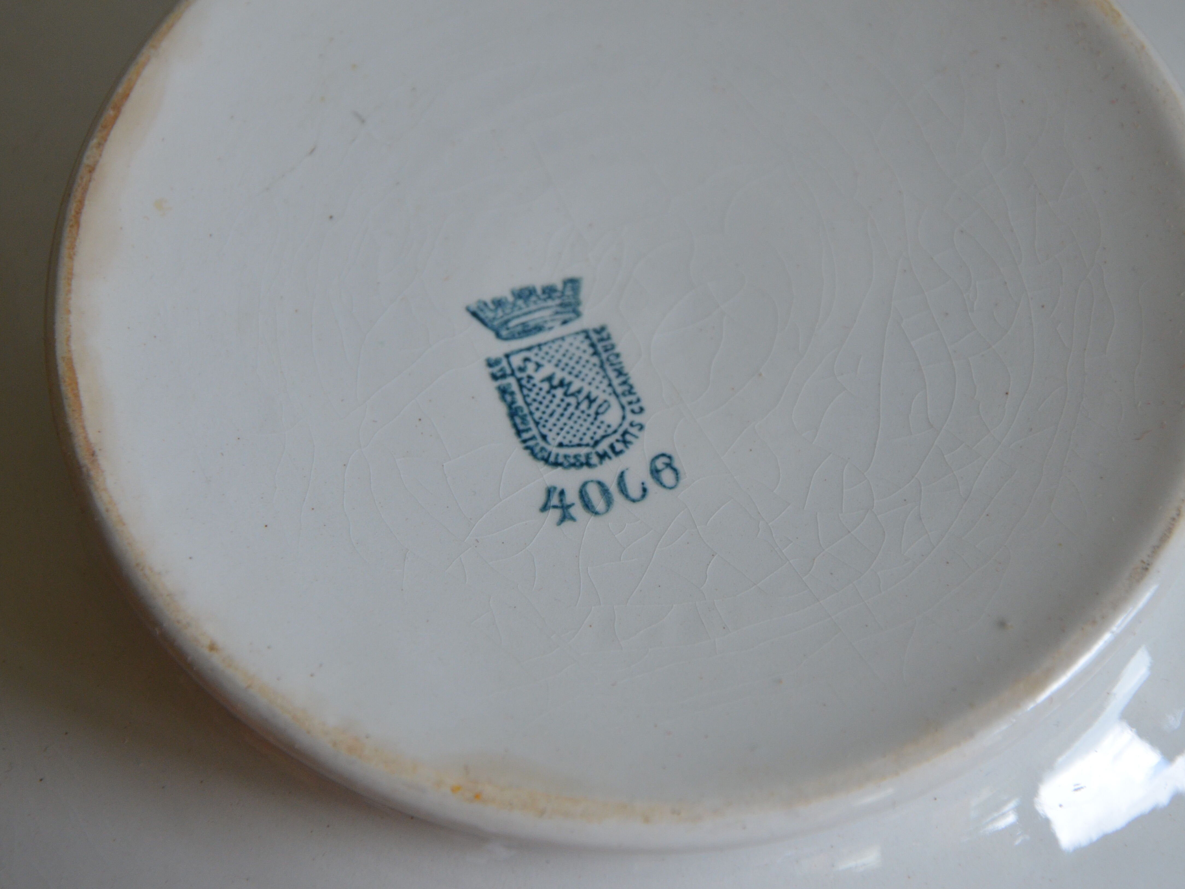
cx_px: 621
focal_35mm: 95
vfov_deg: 15.6
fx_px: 3252
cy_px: 446
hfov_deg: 20.6
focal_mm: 58
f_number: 5
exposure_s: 1/125
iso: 800
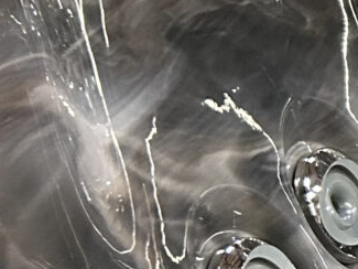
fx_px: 1697
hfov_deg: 9.4
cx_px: 1078
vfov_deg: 9.0
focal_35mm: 164
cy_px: 68
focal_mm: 5.7
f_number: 1.5
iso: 400
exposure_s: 1/60
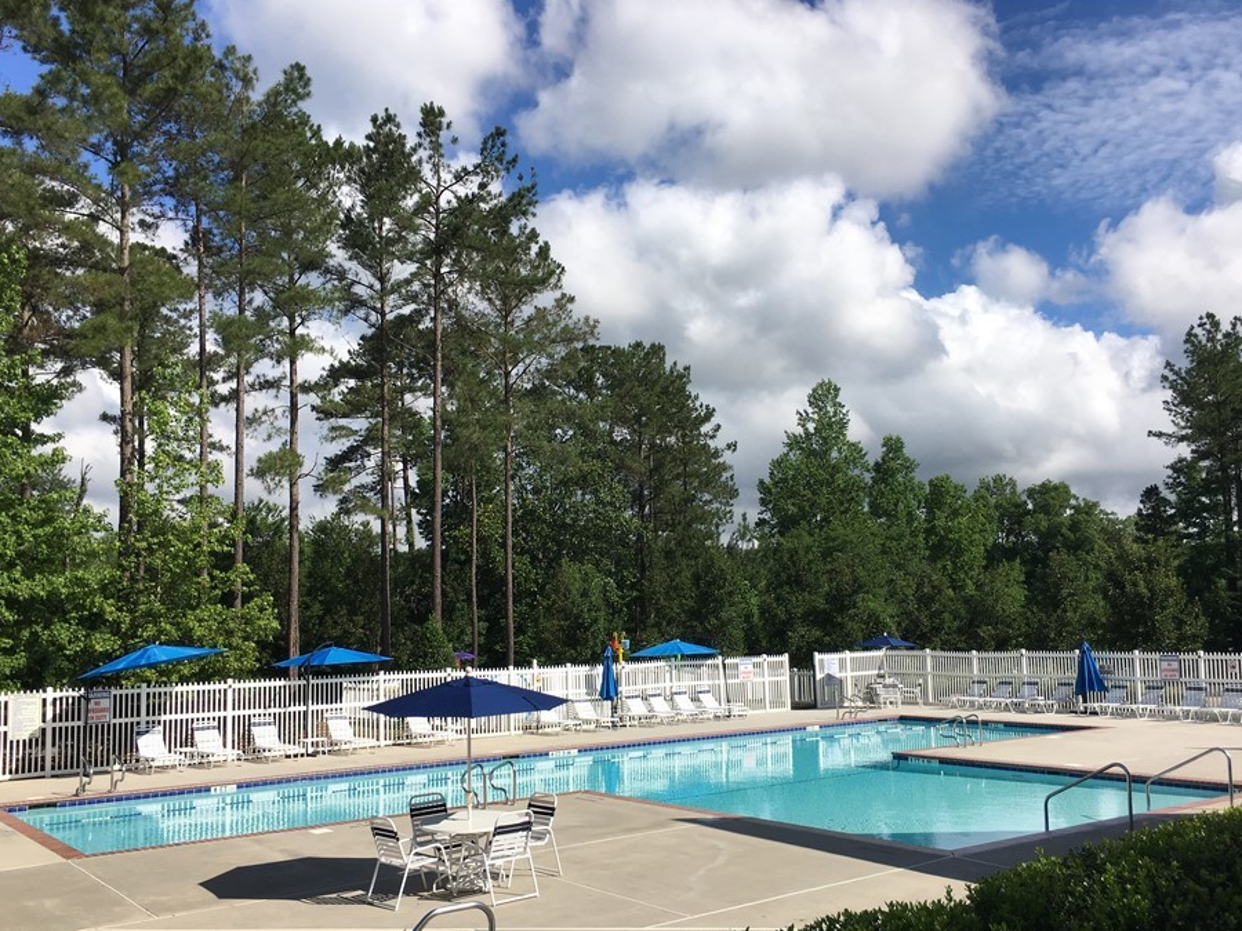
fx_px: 1184
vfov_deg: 42.9
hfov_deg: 55.3
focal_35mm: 33
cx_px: 669
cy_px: 521
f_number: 2.2
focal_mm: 4.15
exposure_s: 1/2331
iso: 25
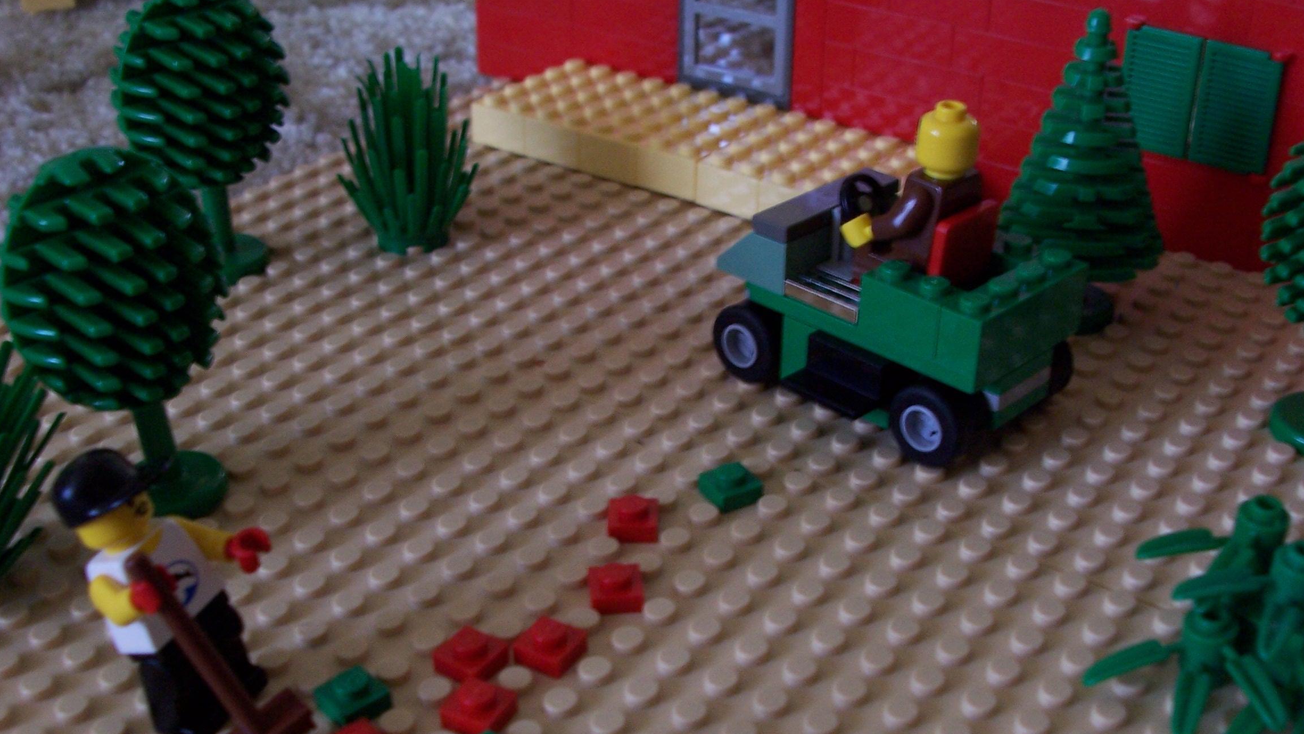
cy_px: 453
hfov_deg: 44.6
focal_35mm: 46
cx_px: 654
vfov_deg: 25.9
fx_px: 1590
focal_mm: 7.2
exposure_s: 1/8
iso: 140
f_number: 2.8
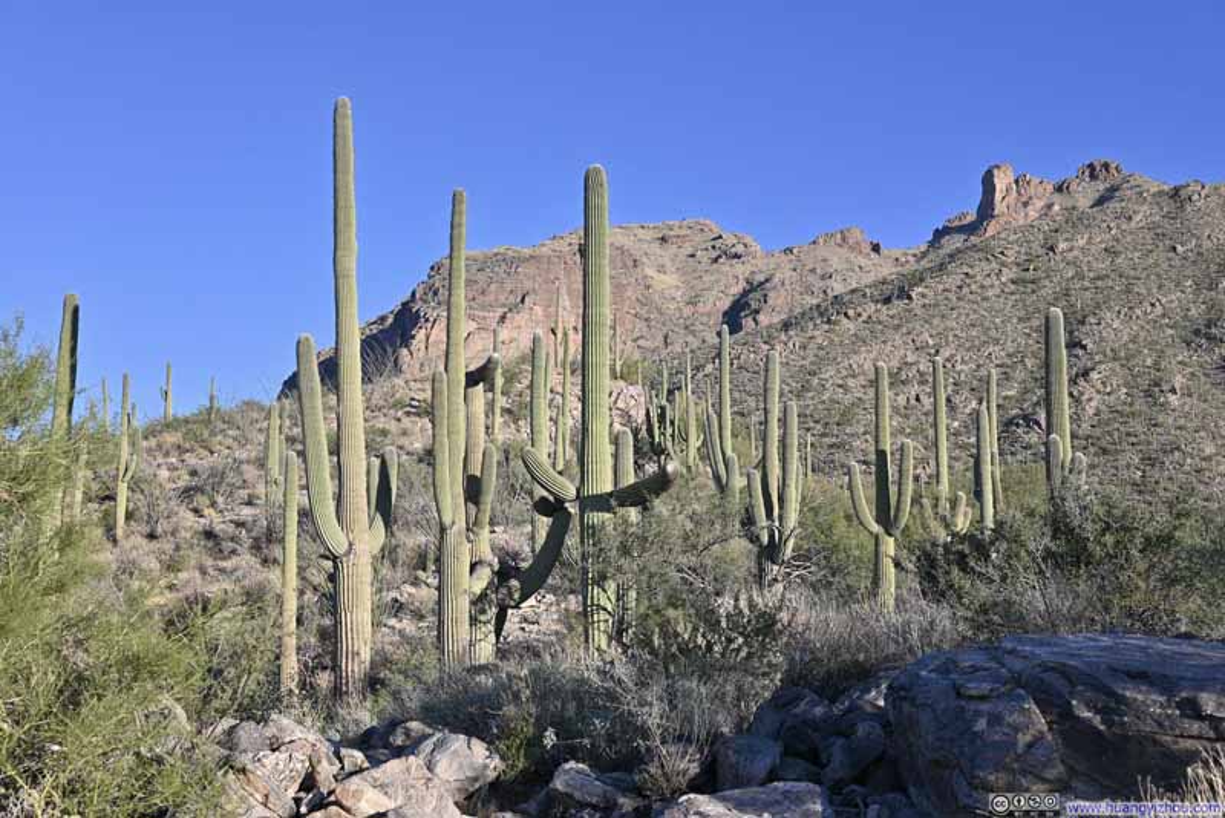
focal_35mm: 46
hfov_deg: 42.7
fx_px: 1566
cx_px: 612
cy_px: 409
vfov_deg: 29.3
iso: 100
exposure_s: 1/1000
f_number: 4.5
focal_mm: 46
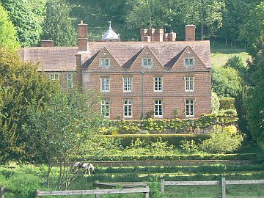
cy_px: 99
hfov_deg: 7.5
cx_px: 132
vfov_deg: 5.6
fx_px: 2013
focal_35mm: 264
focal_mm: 44
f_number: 5.6
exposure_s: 1/100
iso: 80
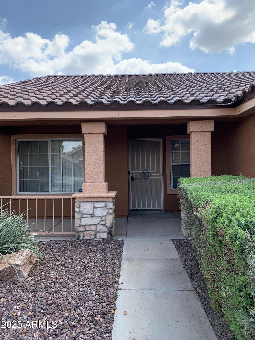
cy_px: 170
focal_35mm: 26
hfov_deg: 53.1
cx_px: 128
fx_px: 255
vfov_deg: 67.3
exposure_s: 1/1149
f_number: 1.8
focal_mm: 4.25
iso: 25
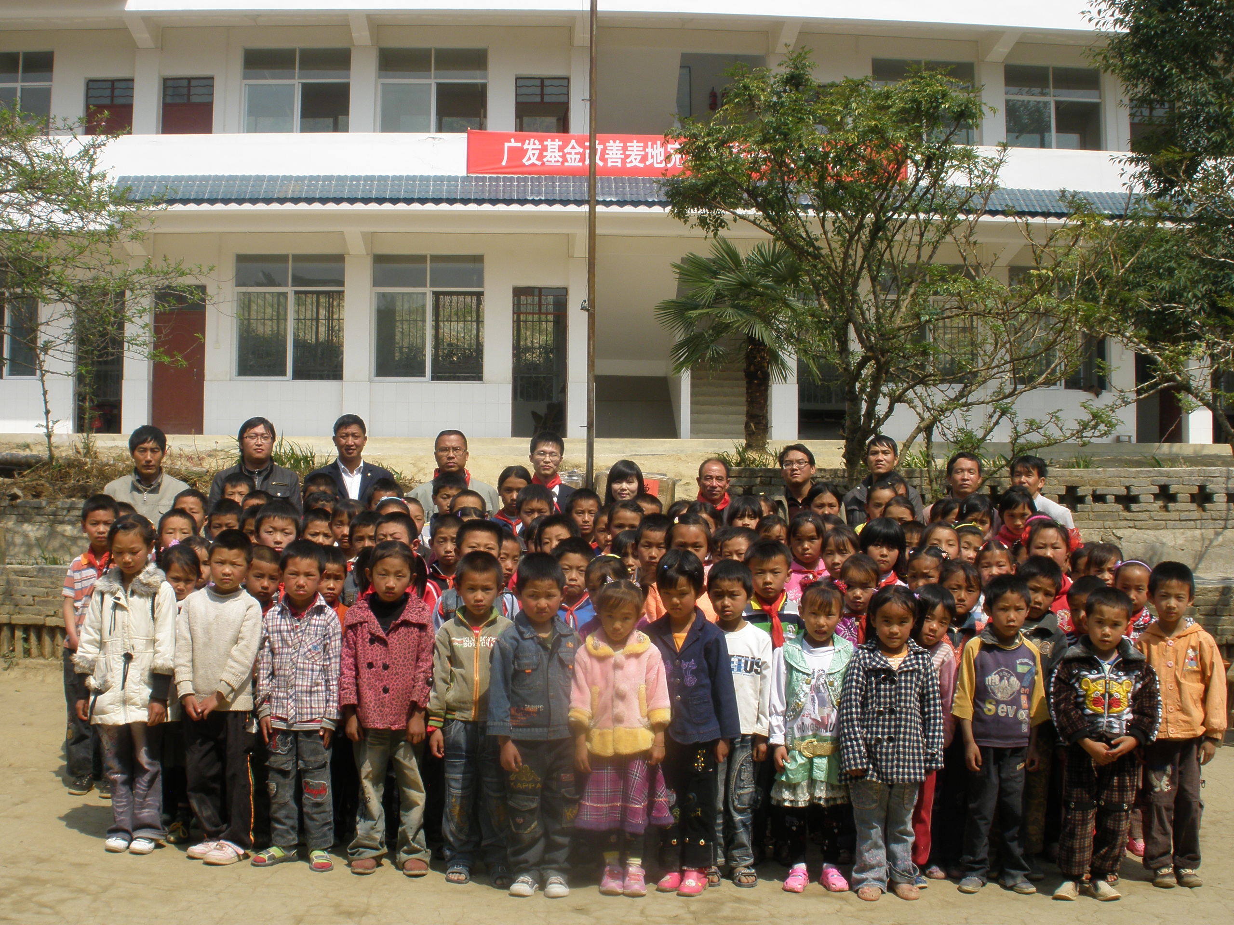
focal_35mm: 44
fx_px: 1569
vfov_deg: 32.9
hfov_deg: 42.9
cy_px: 462
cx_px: 617
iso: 64
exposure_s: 1/200
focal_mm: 7.7
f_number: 6.4
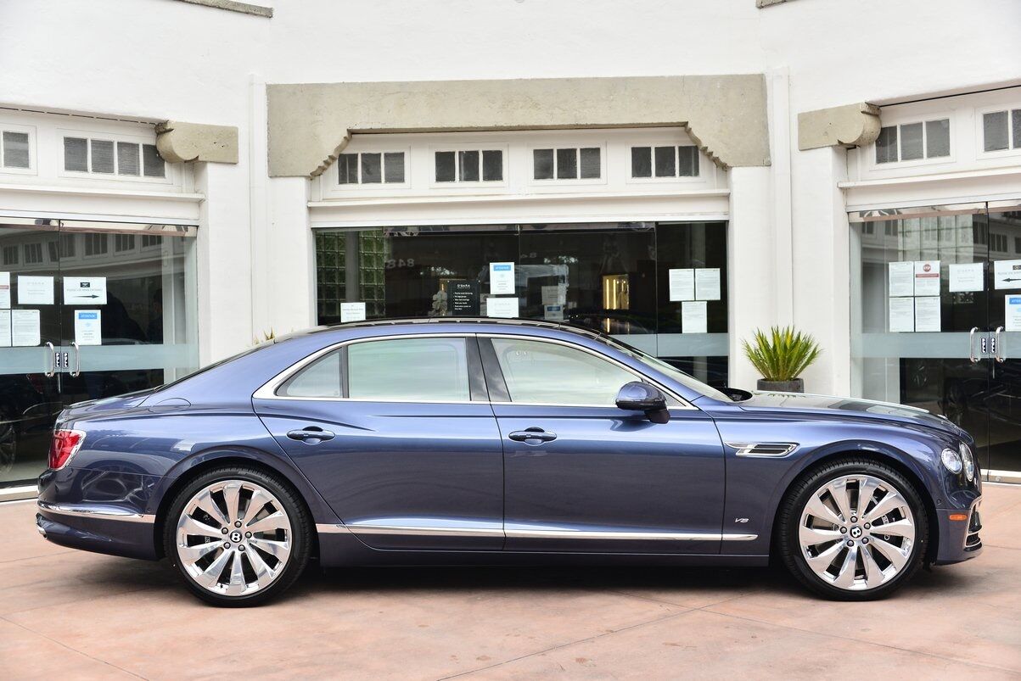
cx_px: 510
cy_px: 340
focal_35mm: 42
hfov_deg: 46.4
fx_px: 1192
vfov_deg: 31.9
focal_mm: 42
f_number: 4
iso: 400
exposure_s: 1/500
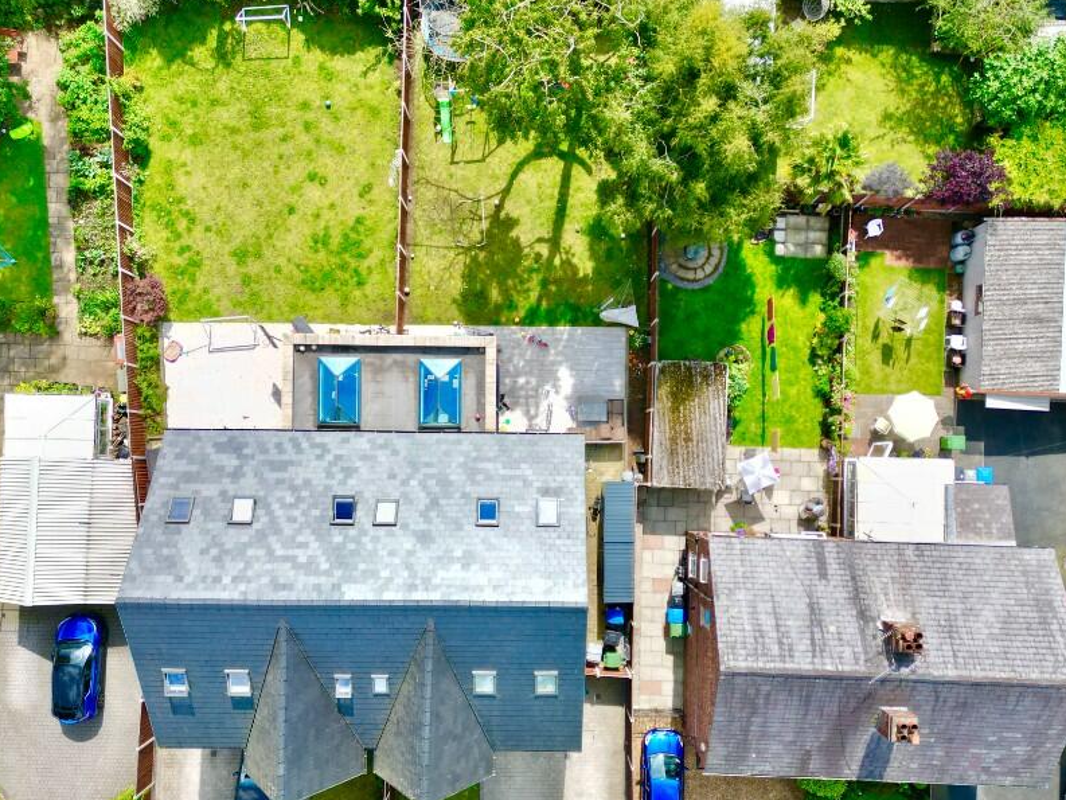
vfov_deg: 45.4
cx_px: 532
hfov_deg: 58.3
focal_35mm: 31
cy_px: 445
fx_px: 955
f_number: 1.7
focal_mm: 6.72
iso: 140
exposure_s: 1/2000
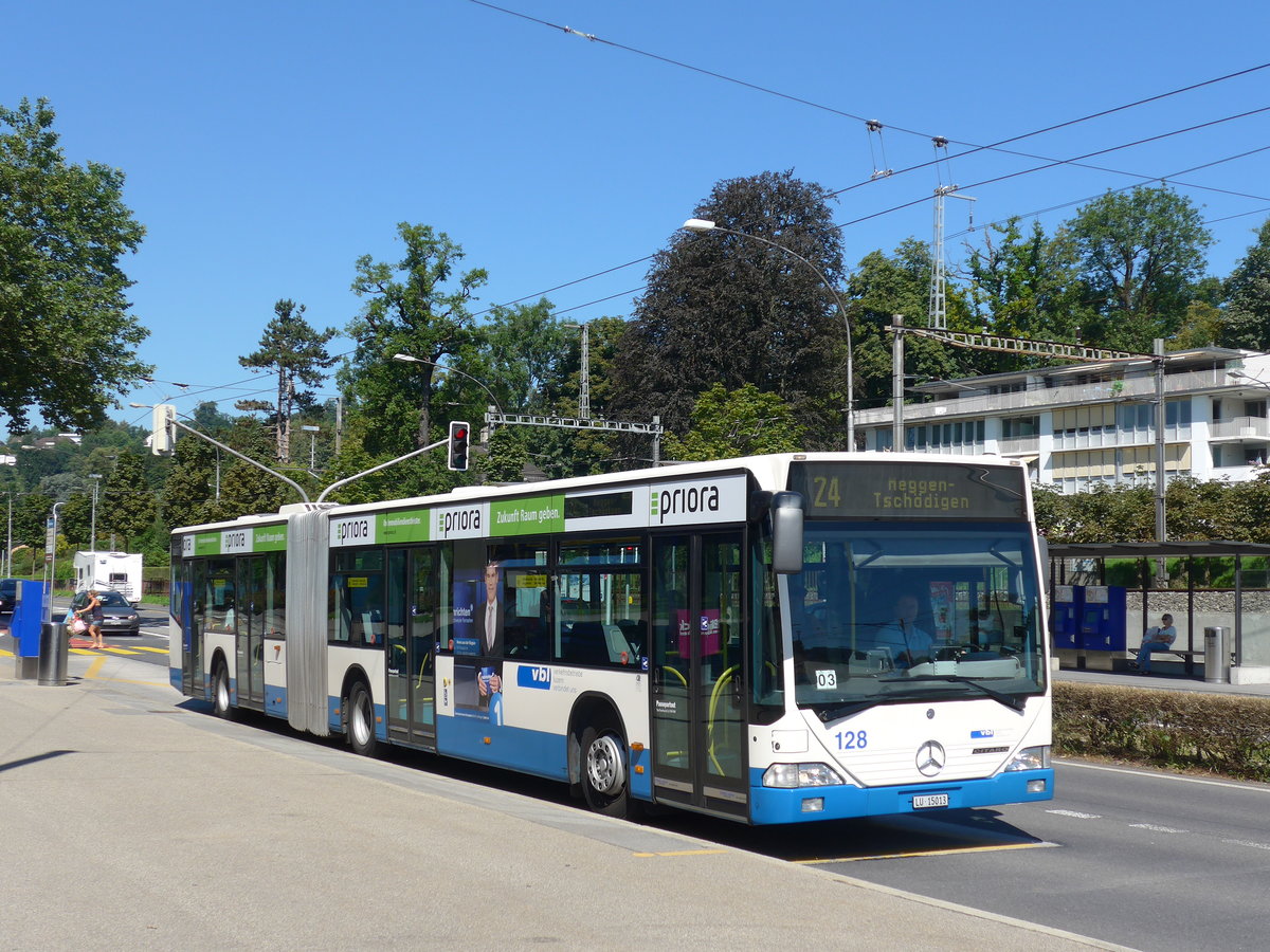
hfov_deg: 38.9
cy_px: 476
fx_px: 1798
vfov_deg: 29.7
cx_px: 635
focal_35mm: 49
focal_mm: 10.1
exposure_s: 1/1000
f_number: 3.2
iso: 80
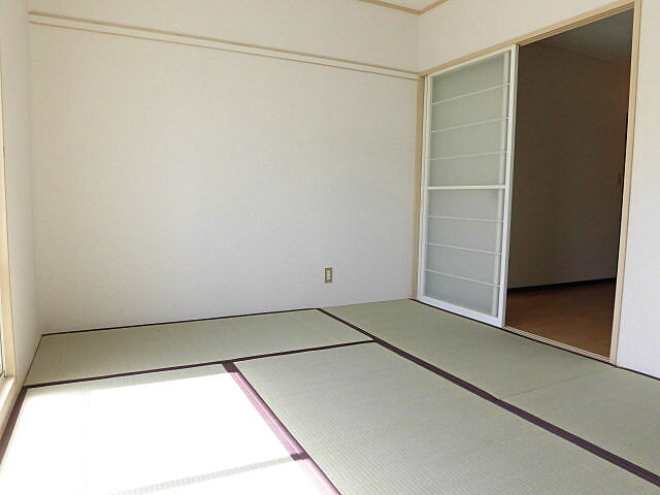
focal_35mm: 24
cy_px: 248
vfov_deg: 56.8
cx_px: 330
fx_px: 458
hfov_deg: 71.6
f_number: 3.1
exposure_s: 1/100
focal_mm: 4.3
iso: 100
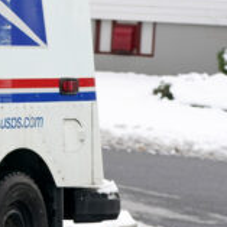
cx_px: -243
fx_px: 3034
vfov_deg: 4.3
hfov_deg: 4.2
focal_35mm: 409
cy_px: 69
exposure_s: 1/3200
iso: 1600
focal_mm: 100
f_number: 5.6
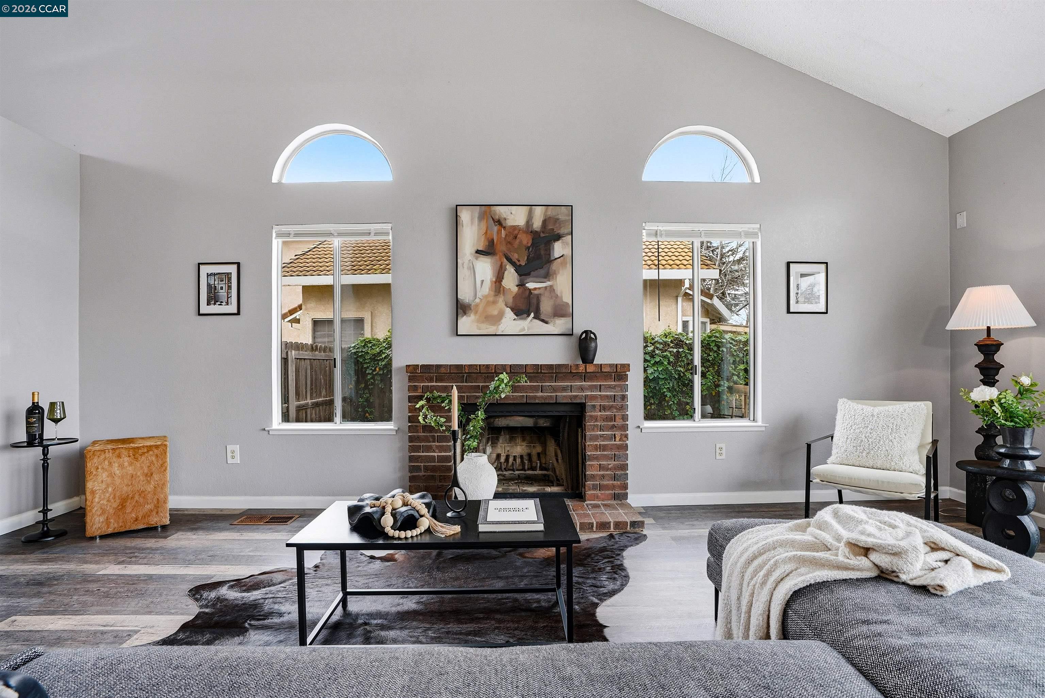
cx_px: 522
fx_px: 465
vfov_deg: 73.8
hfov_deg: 96.7
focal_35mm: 16
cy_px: 349
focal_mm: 16
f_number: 8
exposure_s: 1/160
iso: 250
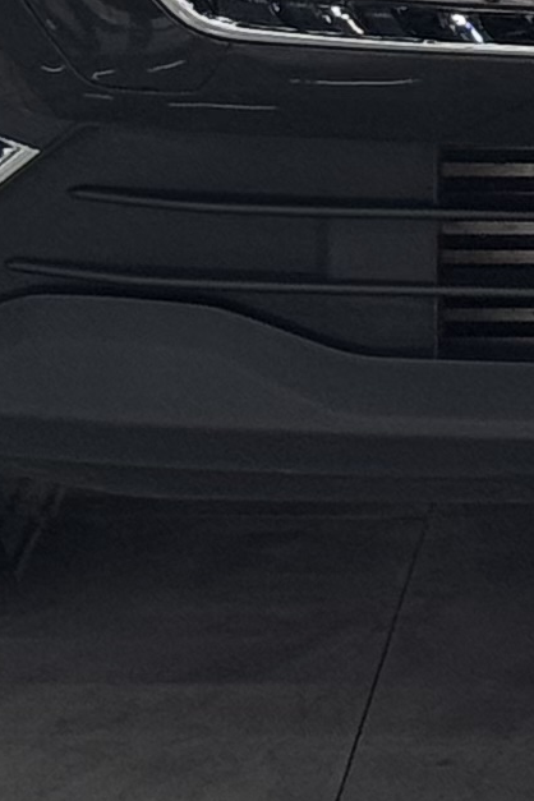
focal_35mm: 321
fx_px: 7142
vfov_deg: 6.2
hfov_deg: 4.2
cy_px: -1074
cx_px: 1087
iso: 64
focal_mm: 6.76
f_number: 1.78
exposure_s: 1/100
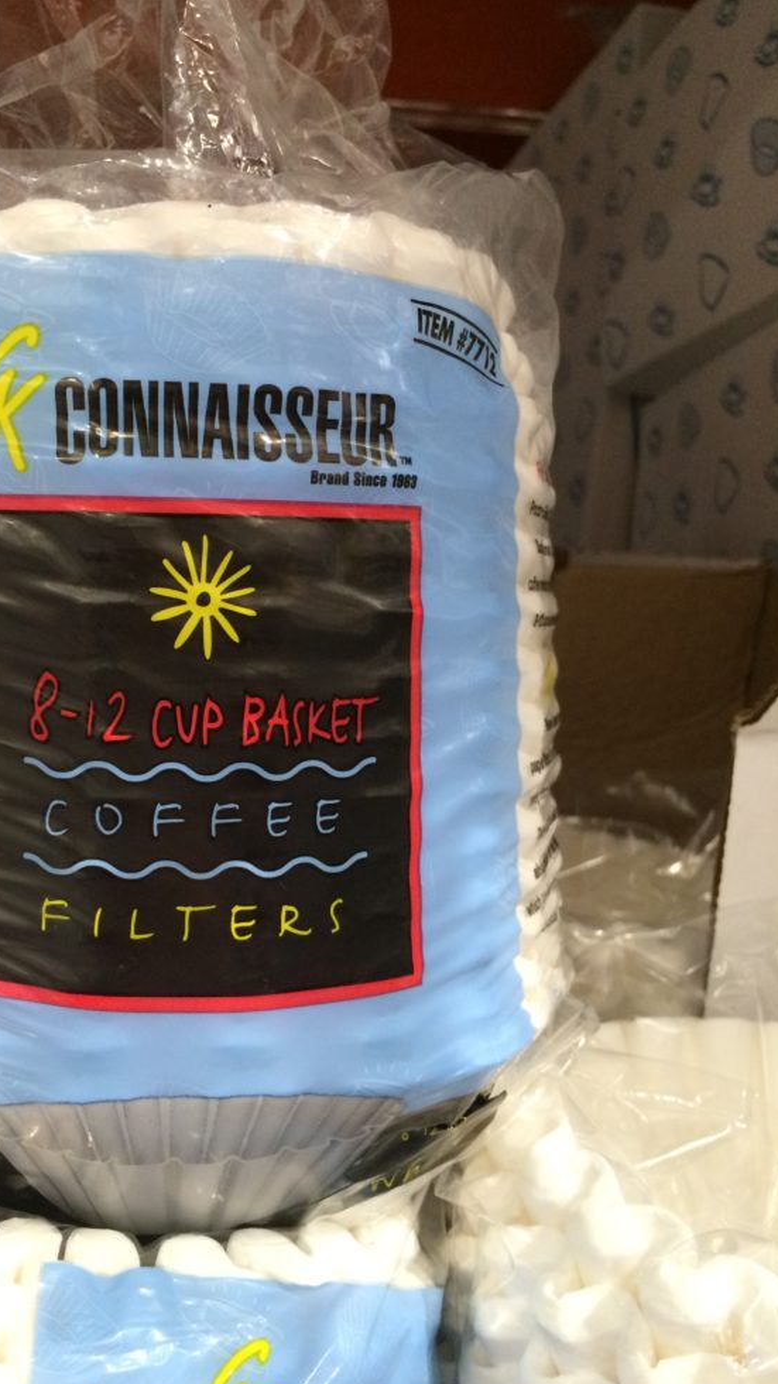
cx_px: 241
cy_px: 676
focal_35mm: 33
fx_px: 1211
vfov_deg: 59.5
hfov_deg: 35.2
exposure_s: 1/33
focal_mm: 4.15
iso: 250
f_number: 2.2
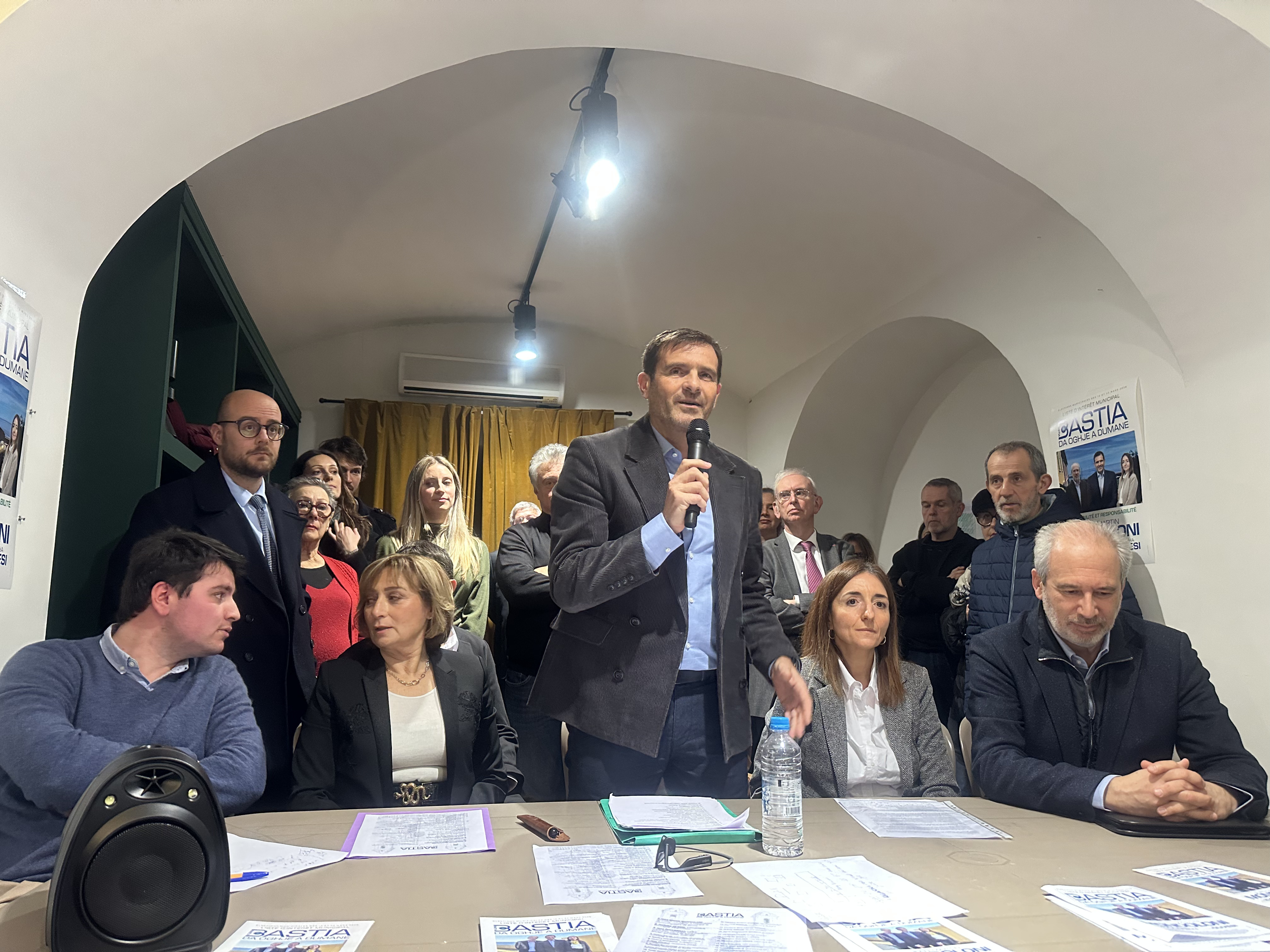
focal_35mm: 24
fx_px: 881
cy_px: 476
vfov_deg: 56.8
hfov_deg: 71.6
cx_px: 635
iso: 500
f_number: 1.78
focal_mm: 6.86
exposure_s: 1/50
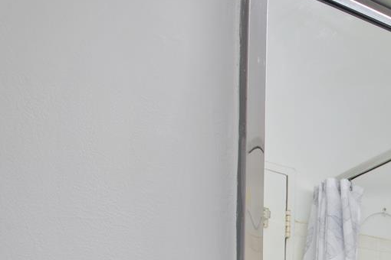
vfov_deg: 17.8
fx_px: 695
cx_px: 613
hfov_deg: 23.7
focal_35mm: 64
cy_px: 444
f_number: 8
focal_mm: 17
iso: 100
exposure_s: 1
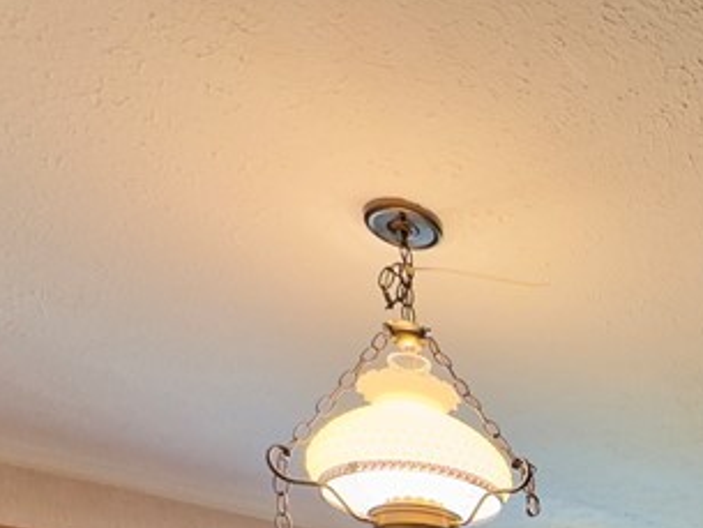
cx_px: 846
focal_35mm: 47
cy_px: 835
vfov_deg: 23.3
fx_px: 955
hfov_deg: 33.0
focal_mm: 2.22
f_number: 2.2
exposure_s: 1/60
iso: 500
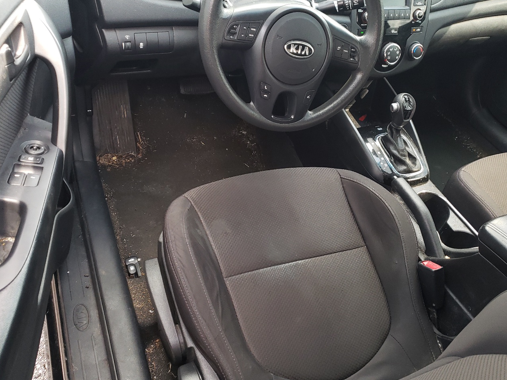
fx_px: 483
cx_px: 267
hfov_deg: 55.3
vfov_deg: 42.8
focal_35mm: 33
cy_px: 166
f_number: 1.5
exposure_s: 1/120
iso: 96
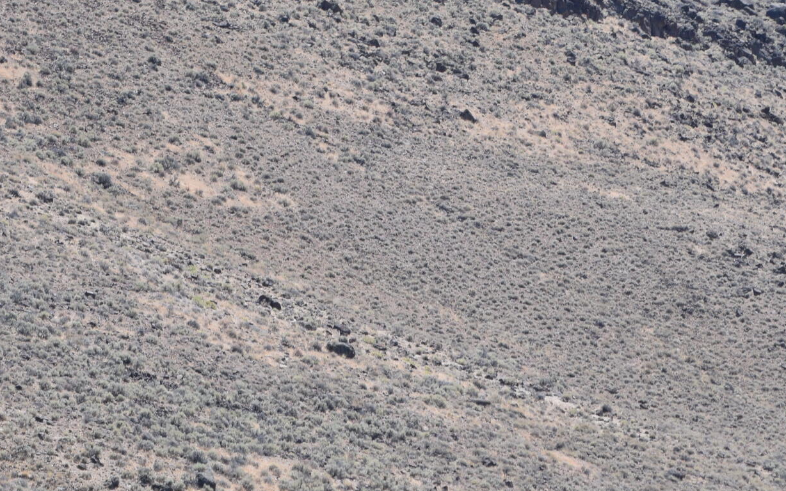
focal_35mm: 336
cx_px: 423
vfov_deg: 3.9
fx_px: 7199
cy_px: 258
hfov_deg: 6.2
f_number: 10
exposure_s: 1/400
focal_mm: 90
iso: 200
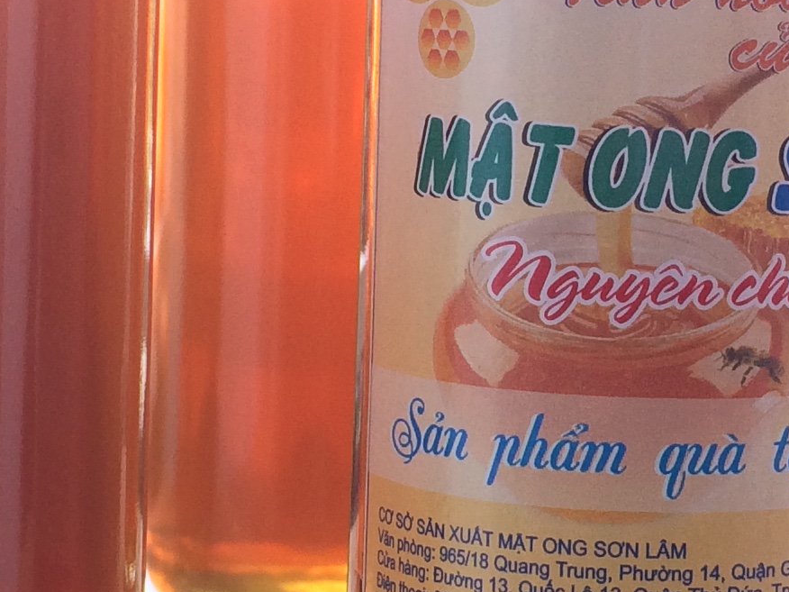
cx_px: 627
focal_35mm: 108
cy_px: 156
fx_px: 2462
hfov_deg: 18.1
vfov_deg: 13.7
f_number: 2.2
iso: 50
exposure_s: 1/100
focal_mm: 4.15
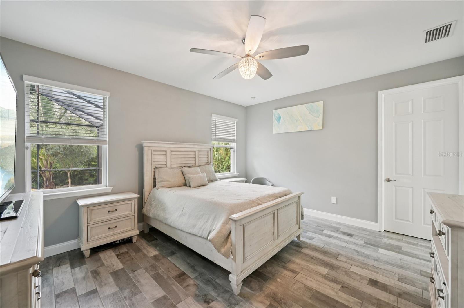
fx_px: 180
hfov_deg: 104.3
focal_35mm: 14
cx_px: 232
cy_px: 154
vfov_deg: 81.1
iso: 400
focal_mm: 14
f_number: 8
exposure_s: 1/13
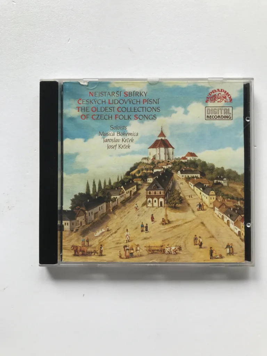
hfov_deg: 49.7
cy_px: 178
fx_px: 288
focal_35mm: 28
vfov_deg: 63.4
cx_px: 134
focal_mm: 3.99
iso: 20
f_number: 1.8
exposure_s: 1/205
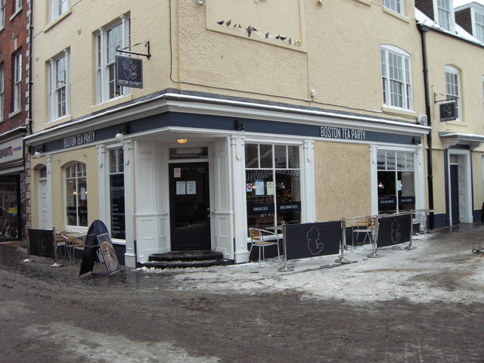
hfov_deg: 52.6
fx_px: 489
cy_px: 182
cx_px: 242
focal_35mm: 35
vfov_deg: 40.7
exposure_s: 1/92.1
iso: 64
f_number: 3.8
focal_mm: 7.5
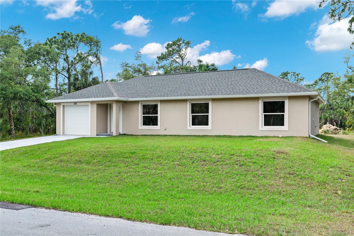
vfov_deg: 38.9
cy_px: 118
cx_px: 177
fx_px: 334
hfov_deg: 55.8
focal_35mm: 34
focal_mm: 23
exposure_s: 1/25
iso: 50
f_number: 7.1
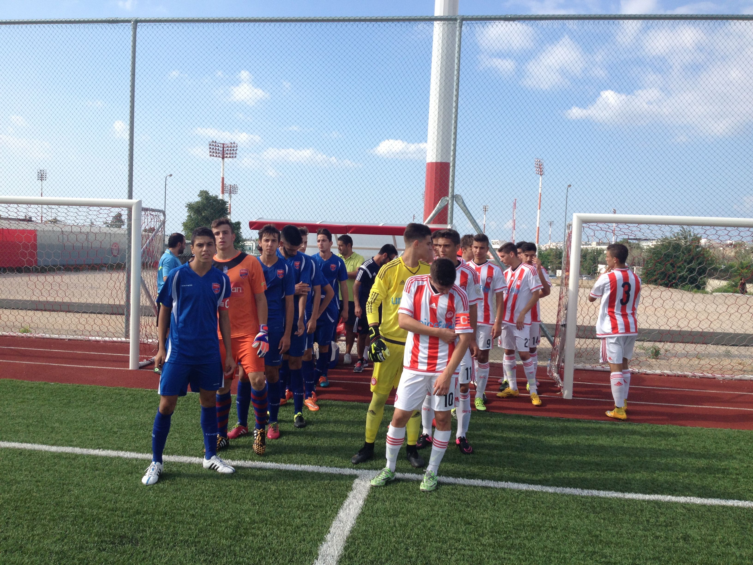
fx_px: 761
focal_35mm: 35
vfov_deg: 40.7
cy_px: 282
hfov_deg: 52.6
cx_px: 376
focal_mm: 4.28
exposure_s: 1/1346
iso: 50
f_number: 2.4
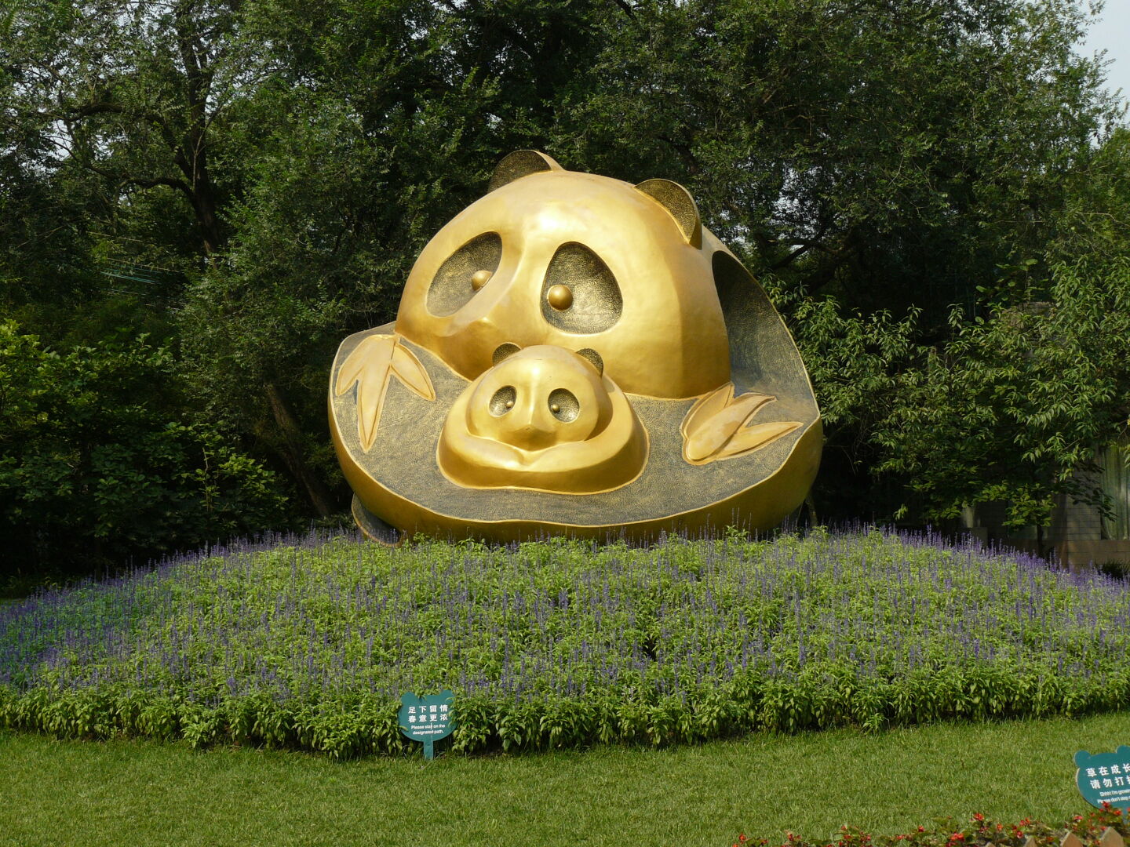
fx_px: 1861
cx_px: 565
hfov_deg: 33.8
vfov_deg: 25.7
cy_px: 424
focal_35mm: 57
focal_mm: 9.5
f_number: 5.6
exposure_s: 1/250
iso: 100
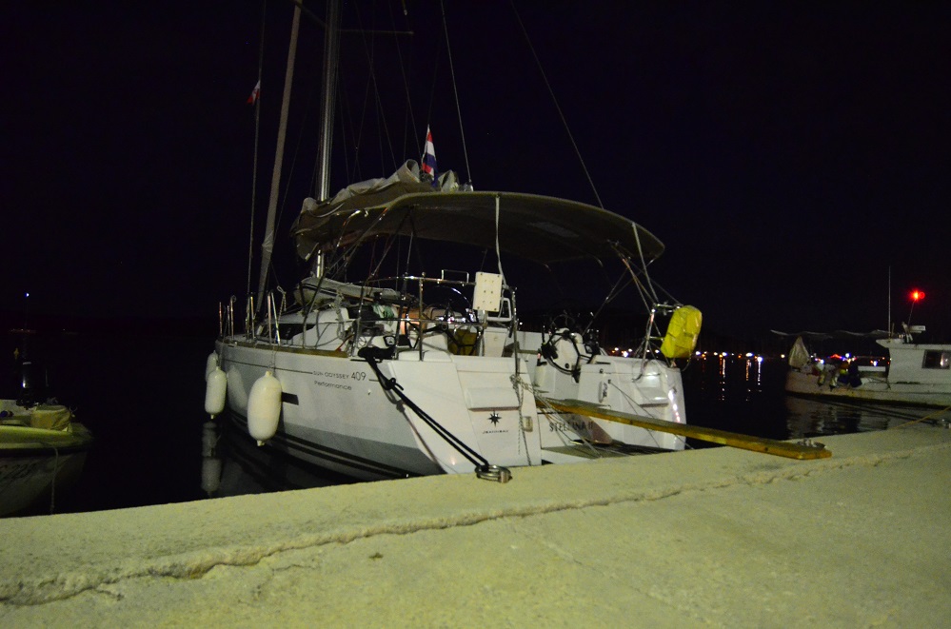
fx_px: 553
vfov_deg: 59.2
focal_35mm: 21
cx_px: 476
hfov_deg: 81.3
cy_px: 314
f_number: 4
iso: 6400
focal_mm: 14
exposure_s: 1/10
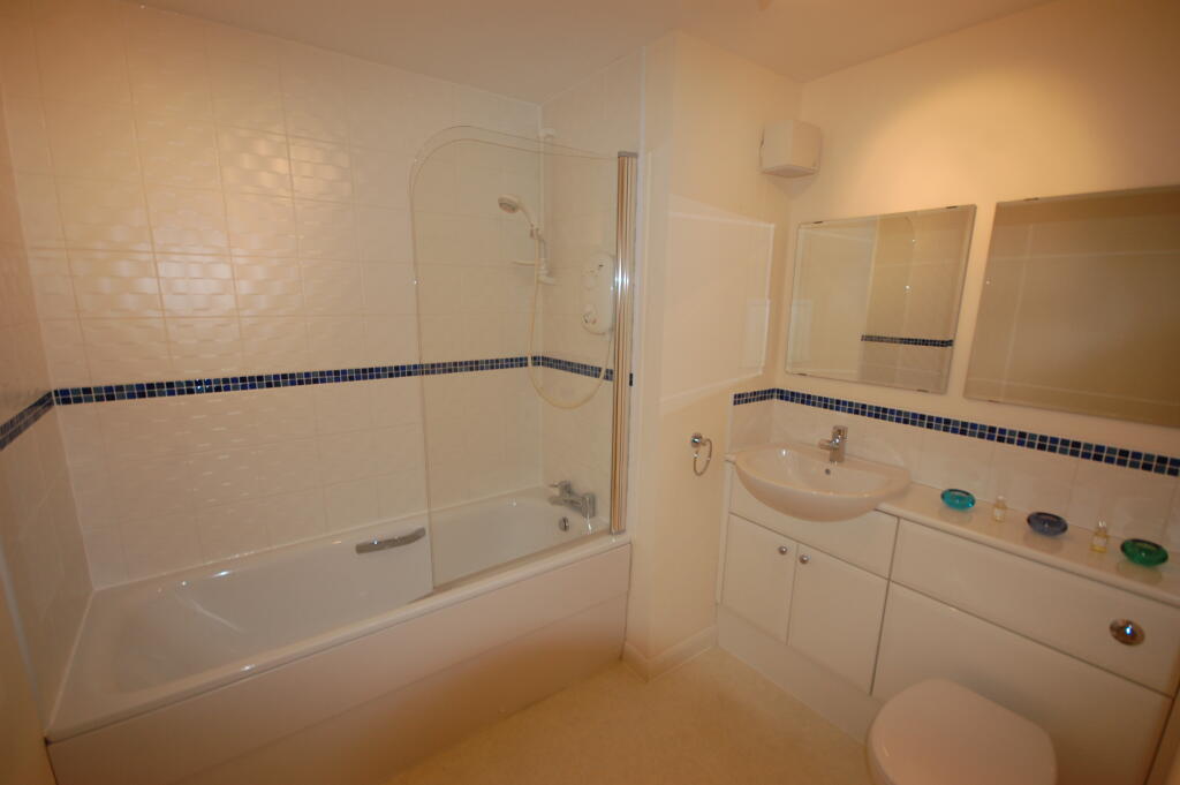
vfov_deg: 77.2
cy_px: 392
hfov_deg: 100.4
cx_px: 590
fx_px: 491
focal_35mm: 15
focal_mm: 10
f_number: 4
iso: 400
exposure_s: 1/60
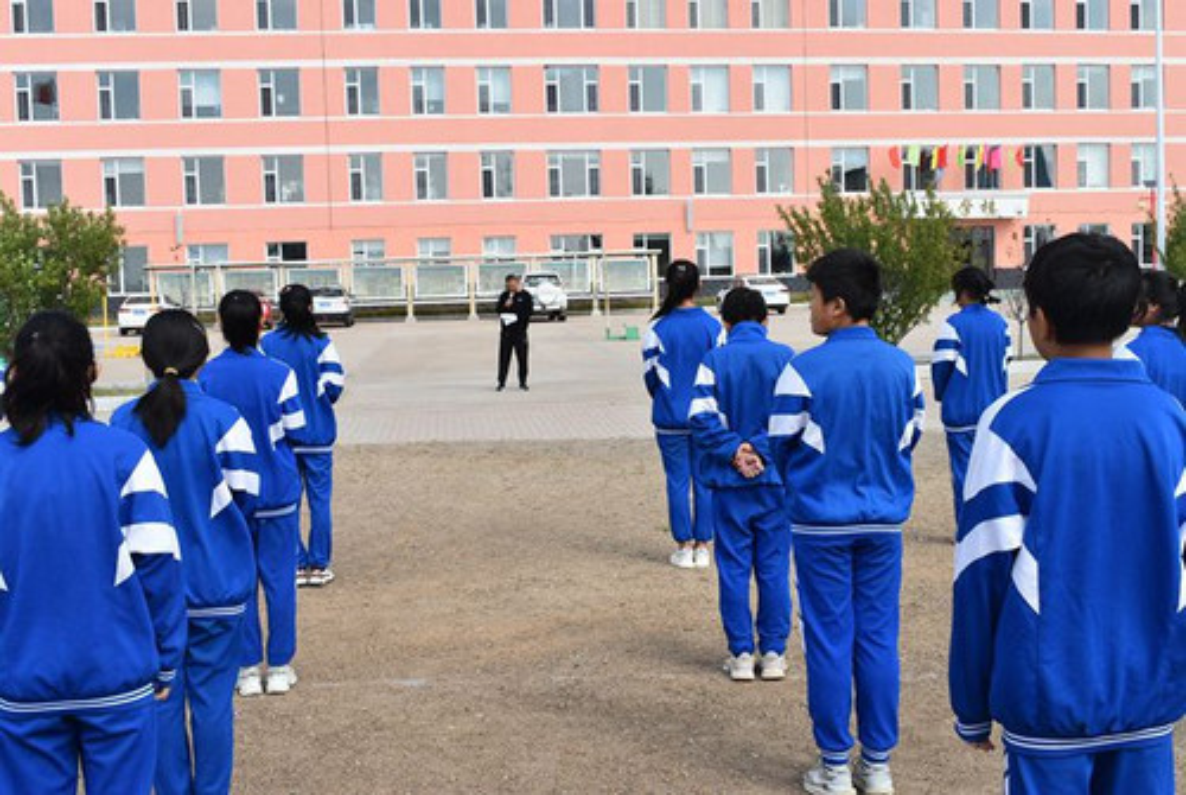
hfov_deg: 46.3
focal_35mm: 42
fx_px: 1386
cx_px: 593
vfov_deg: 32.0
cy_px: 398
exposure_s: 1/320
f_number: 9
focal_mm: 28
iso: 200
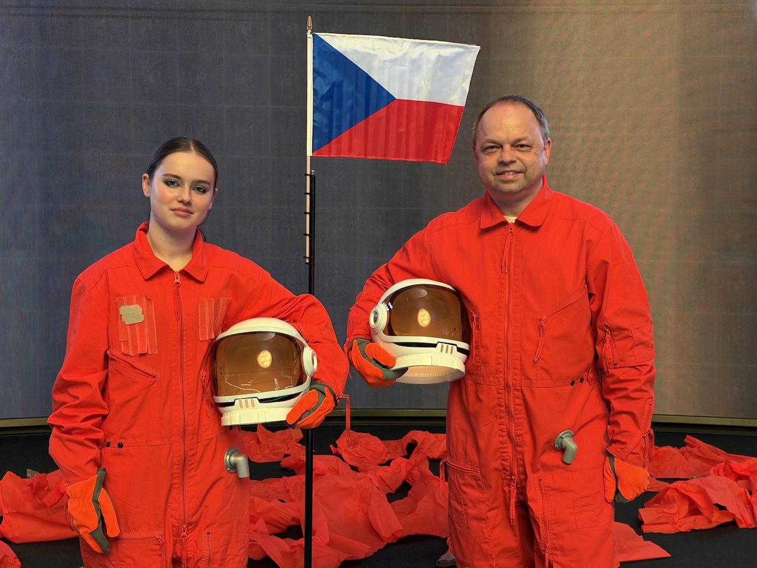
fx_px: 1050
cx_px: 378
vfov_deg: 30.3
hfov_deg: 39.7
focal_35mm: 48
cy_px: 284
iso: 320
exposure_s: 1/40
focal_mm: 6.76
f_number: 1.78
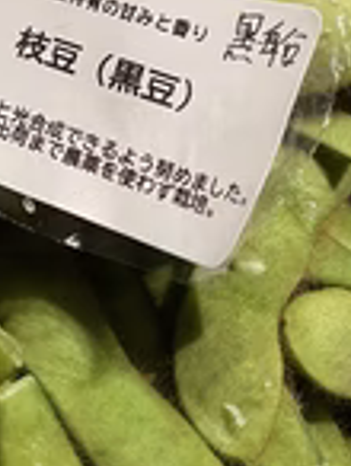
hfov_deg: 19.4
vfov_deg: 25.5
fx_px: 957
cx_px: -86
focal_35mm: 71
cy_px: -35
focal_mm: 4.2
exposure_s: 1/50
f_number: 1.6
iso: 125
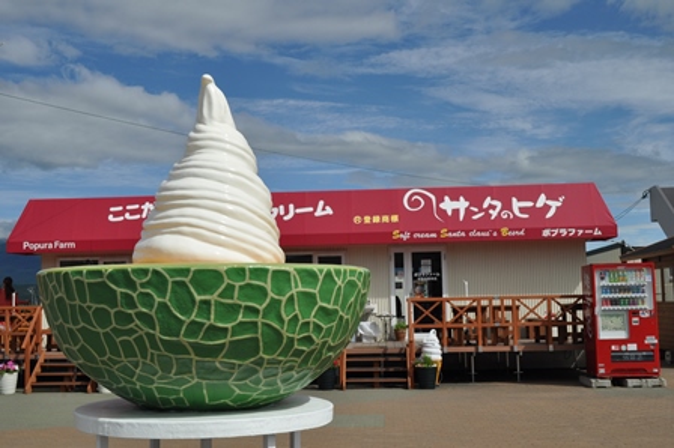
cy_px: 224
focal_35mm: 45
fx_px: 842
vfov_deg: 29.8
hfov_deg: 43.6
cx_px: 337
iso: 400
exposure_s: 1/800
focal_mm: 30
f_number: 16
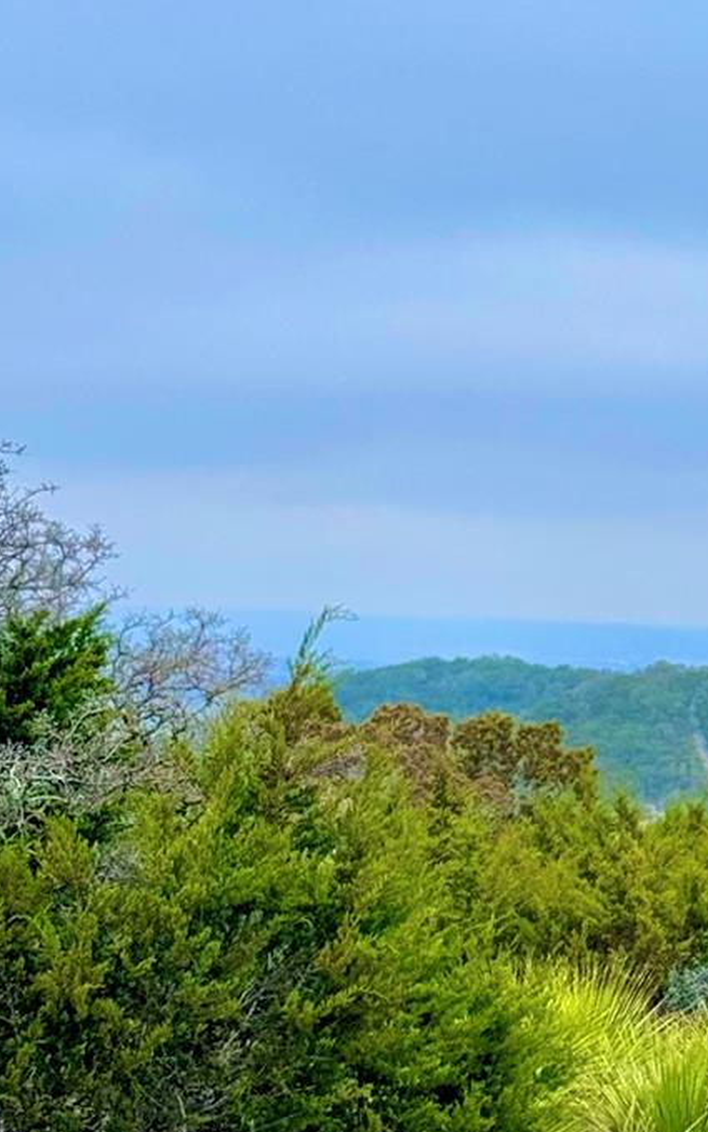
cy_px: 664
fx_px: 3550
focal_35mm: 115
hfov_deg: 11.1
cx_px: 920
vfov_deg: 18.1
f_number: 1.78
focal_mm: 6.76
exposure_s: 1/2513
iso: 64
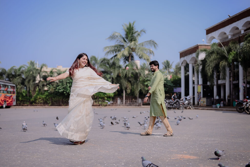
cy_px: 84
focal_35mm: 50
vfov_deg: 27.0
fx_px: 347
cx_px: 125
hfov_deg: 39.6
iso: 100
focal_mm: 50
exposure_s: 1/1600
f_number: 2.5
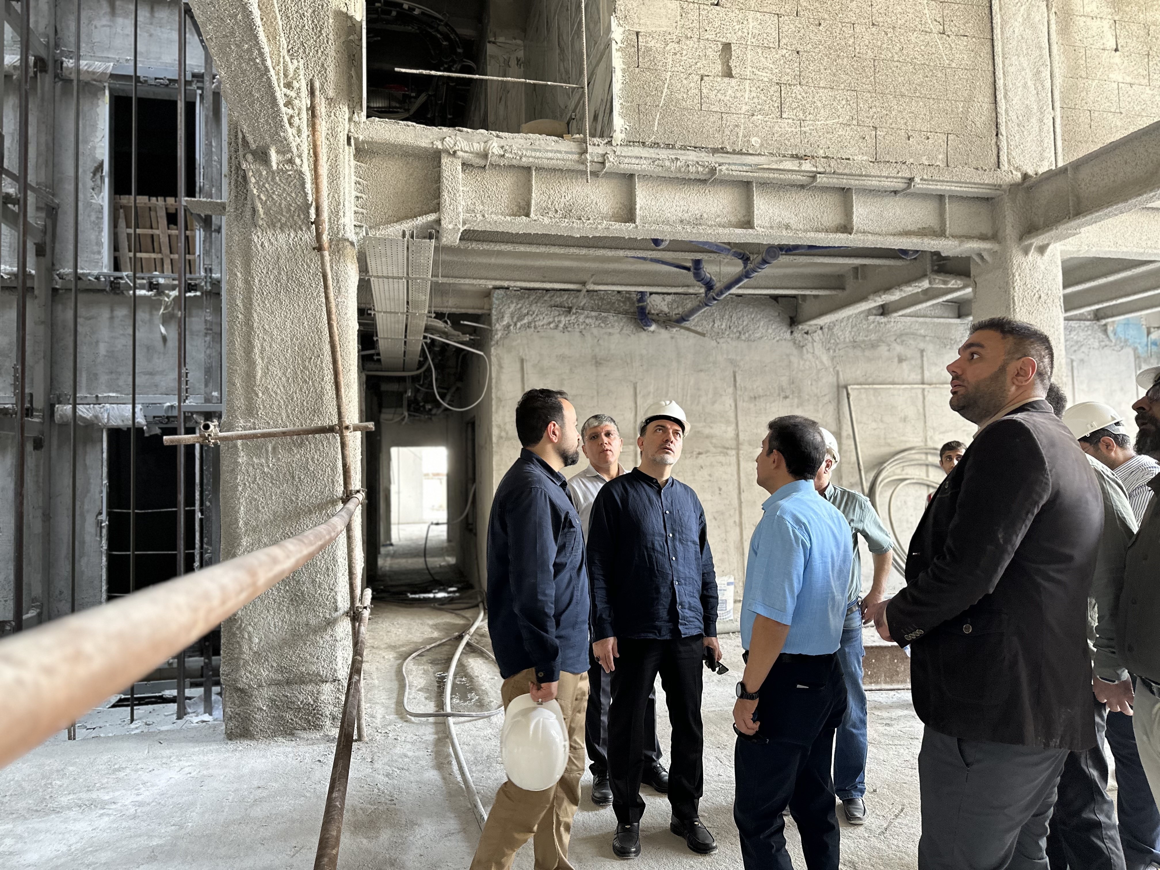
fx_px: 804
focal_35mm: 24
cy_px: 435
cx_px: 580
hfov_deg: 71.6
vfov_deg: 56.8
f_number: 1.78
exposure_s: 1/72
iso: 250
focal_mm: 6.86
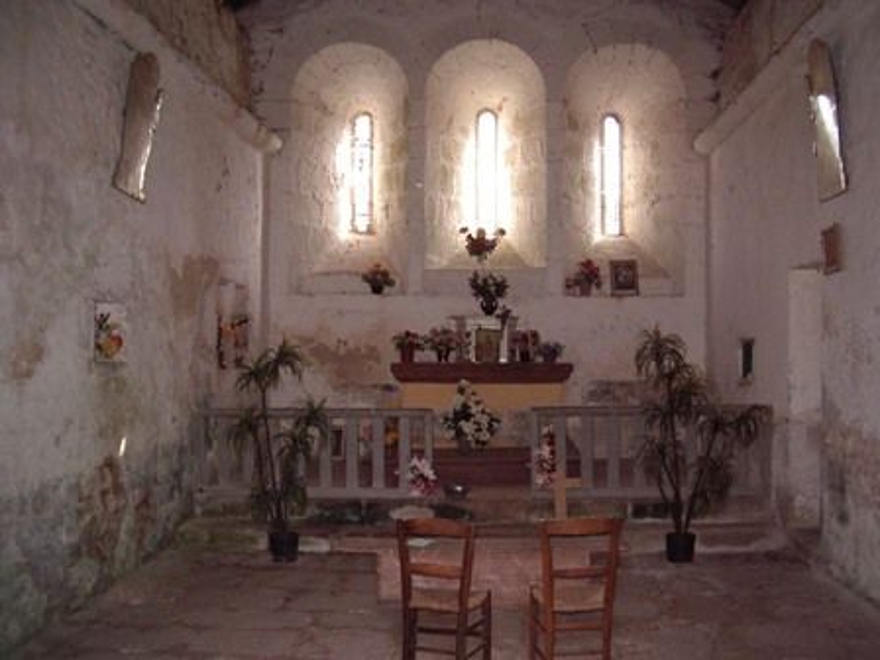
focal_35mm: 38
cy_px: 330
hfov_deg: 49.0
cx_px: 440
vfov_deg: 37.7
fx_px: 966
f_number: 2.6
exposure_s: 1/60
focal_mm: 5.8
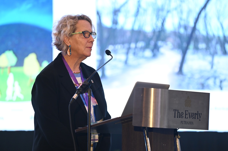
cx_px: 114
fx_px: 1171
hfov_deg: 11.1
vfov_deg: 7.4
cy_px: 76
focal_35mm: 185
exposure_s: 1/125
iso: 2500
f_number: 4
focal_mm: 185
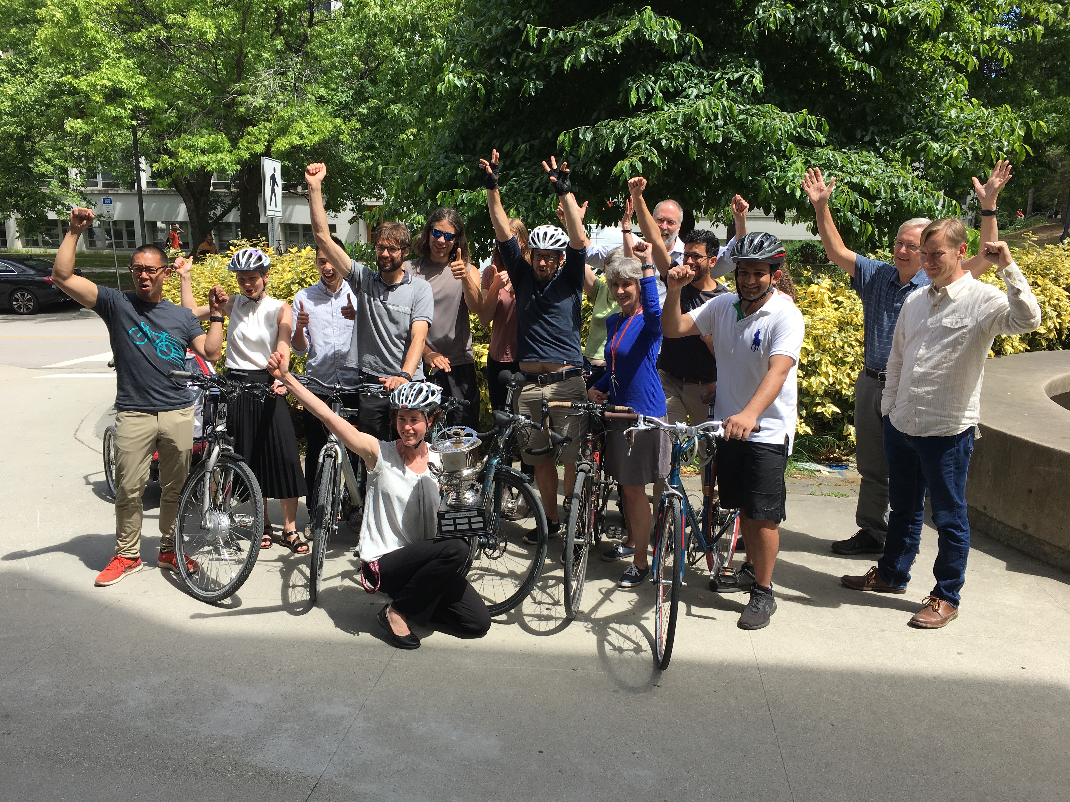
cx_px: 535
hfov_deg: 61.7
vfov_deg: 48.2
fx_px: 896
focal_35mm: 29
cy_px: 401
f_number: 2.2
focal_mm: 4.15
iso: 25
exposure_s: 1/1012
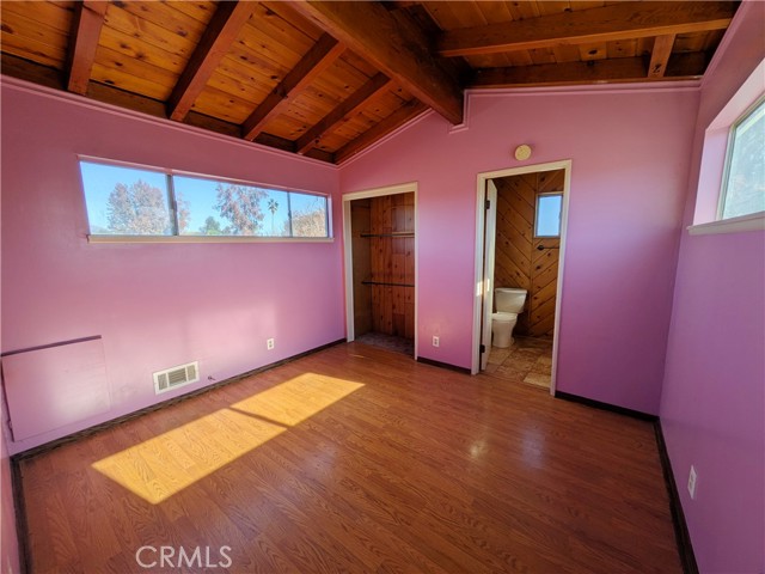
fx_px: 309
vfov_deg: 85.7
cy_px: 287
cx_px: 382
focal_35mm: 14
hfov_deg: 102.1
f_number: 2.2
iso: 40
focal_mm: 1.83
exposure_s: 1/573
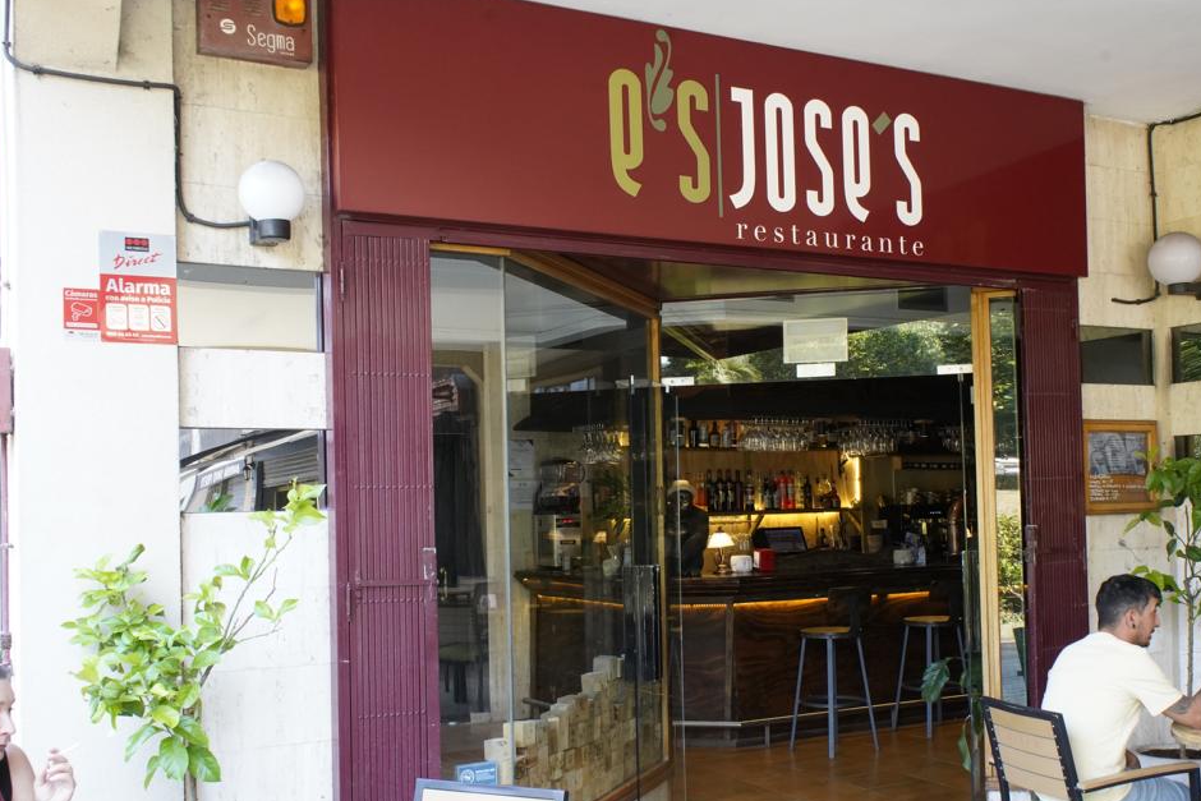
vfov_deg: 34.9
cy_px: 482
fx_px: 1268
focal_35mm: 38
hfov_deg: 50.4
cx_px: 705
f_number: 11
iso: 5000
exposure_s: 1/100
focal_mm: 31
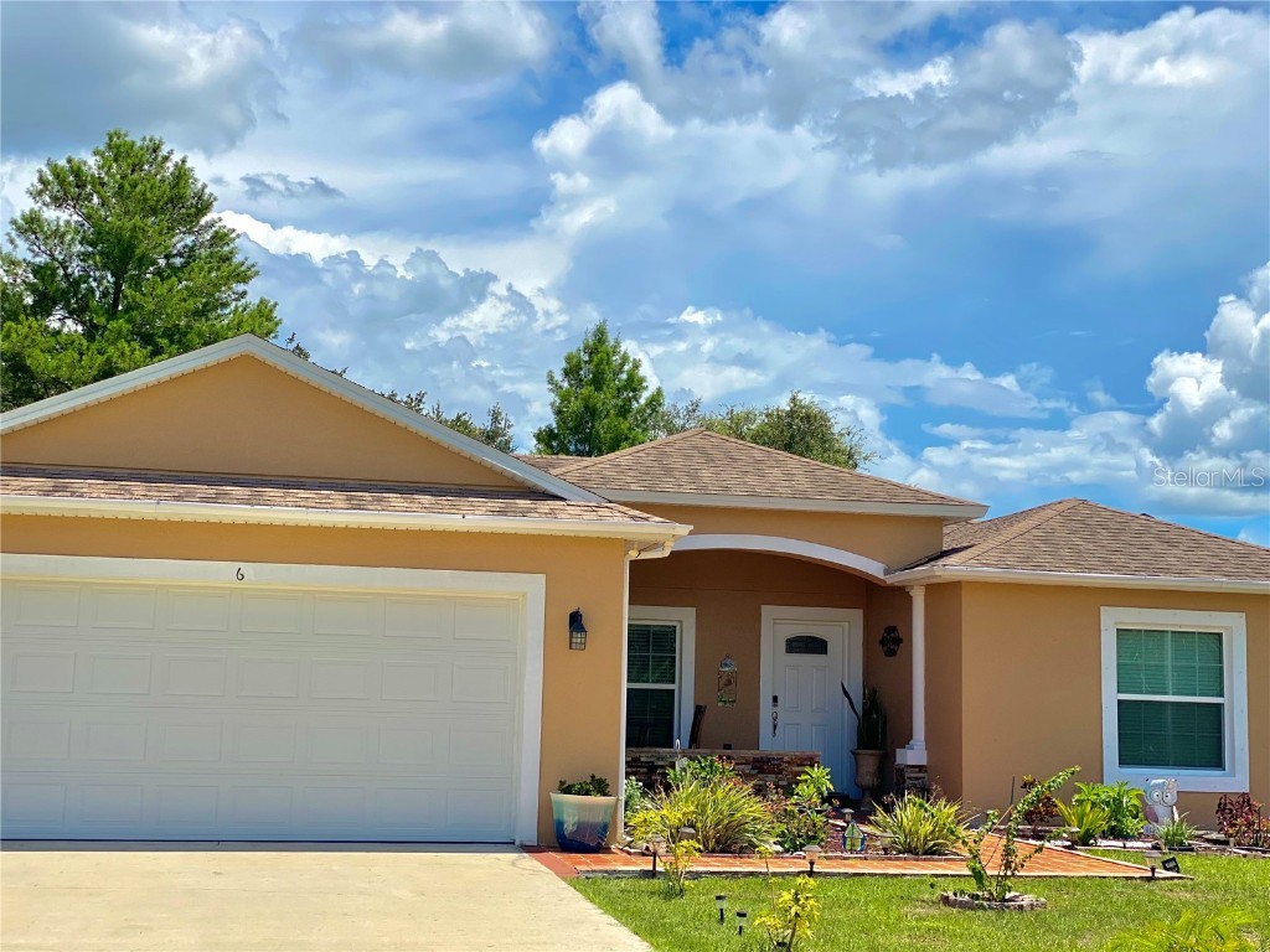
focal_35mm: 52
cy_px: 476
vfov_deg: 28.0
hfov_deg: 36.8
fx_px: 1908
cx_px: 635
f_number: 2
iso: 20
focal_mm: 6
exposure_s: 1/3195
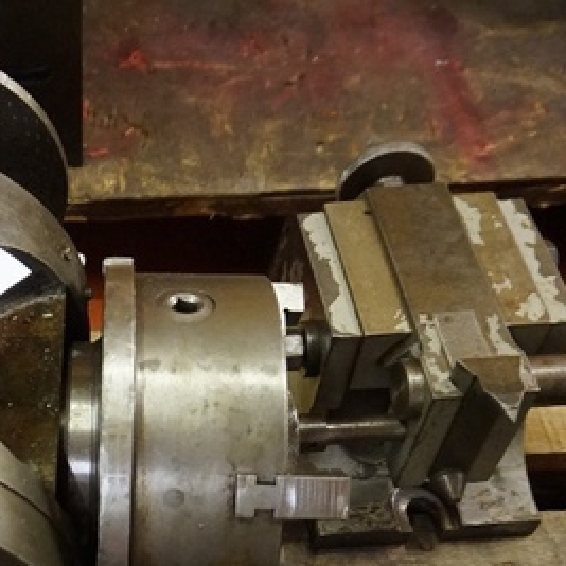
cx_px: 11
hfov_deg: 29.2
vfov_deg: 30.4
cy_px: 449
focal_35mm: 55
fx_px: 1017
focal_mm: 16
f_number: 3.5
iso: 3200
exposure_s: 1/60
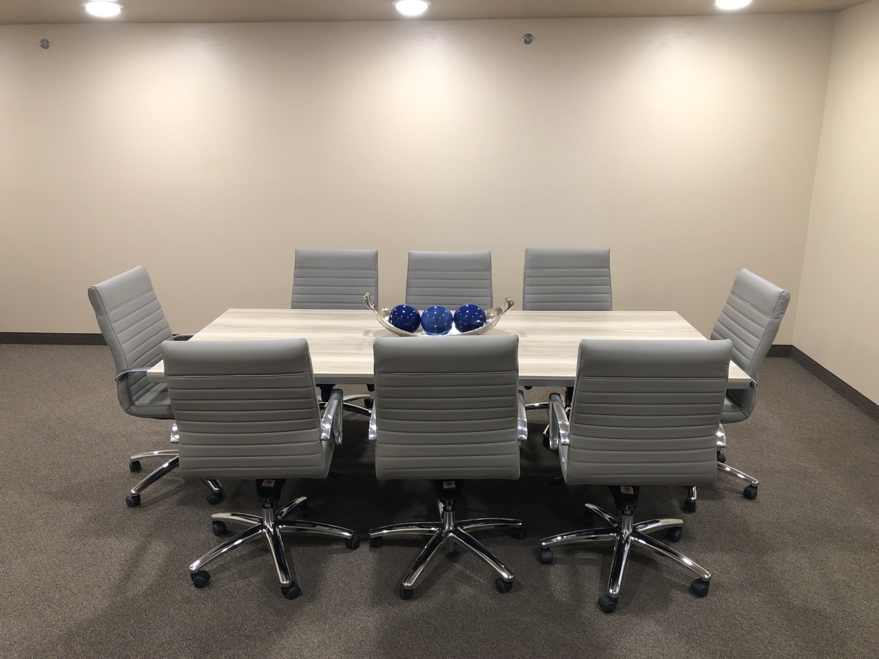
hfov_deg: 63.4
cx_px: 440
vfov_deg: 49.7
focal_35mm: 28
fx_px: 711
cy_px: 330
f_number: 1.8
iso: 40
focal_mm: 3.99
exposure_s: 1/17
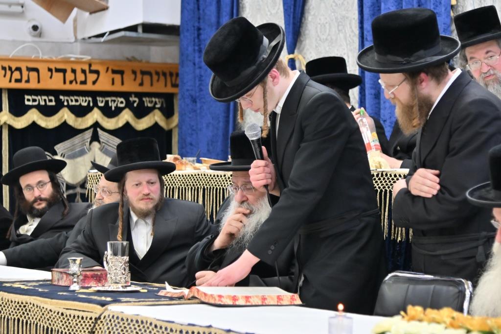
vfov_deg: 11.7
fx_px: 1628
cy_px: 167
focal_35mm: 117
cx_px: 250
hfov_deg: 17.5
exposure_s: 1/200
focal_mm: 78
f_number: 4
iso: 1000
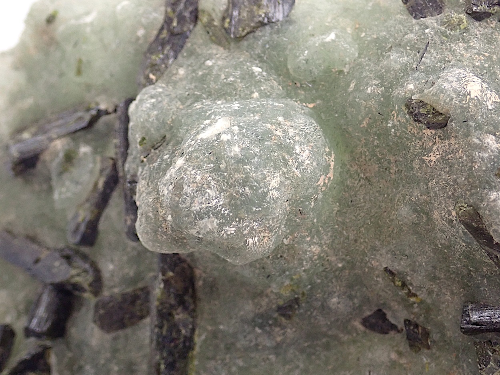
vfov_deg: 18.0
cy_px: 188
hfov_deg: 23.8
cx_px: 250
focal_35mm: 82
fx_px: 1185
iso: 800
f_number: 4.3
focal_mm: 14.62
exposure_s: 1/25
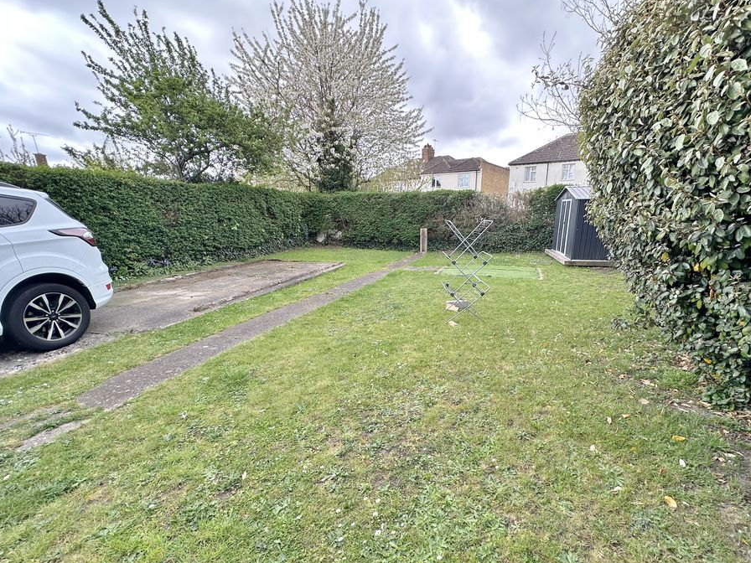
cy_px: 312
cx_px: 402
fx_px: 347
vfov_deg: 77.8
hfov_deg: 94.3
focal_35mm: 16
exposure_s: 1/172
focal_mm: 2.22
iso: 40
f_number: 2.2
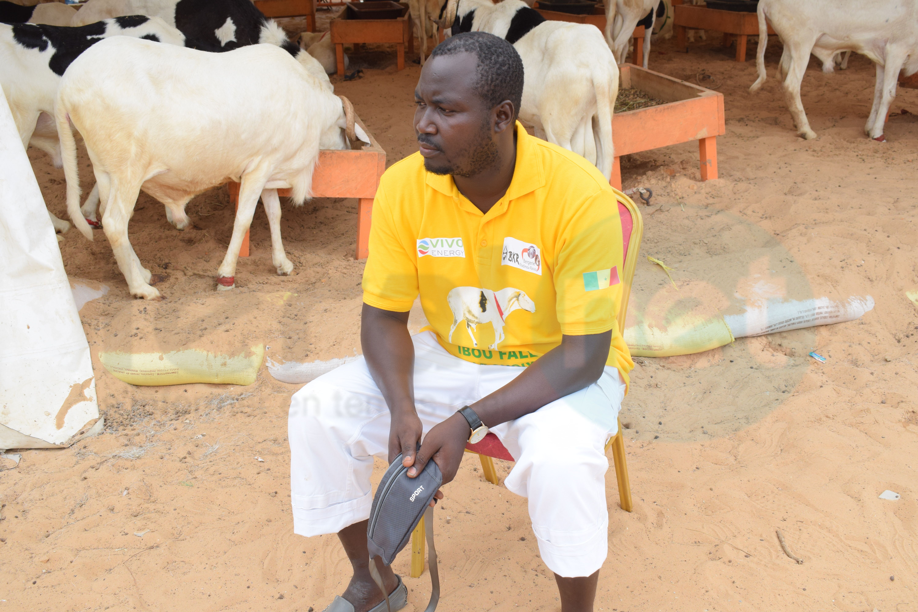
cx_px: 459
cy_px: 306
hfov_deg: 51.3
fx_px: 956
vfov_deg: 35.5
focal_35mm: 38
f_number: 8
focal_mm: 25
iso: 360
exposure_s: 1/250
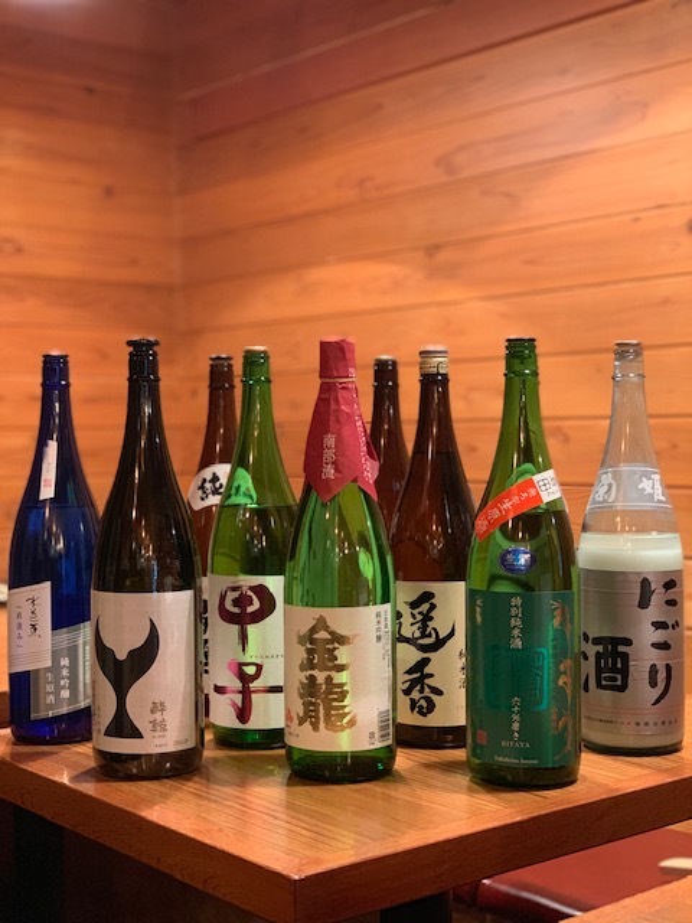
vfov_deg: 36.8
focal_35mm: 52
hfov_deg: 28.0
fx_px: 1386
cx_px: 346
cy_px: 462
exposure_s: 1/25
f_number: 2.4
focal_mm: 6
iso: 640
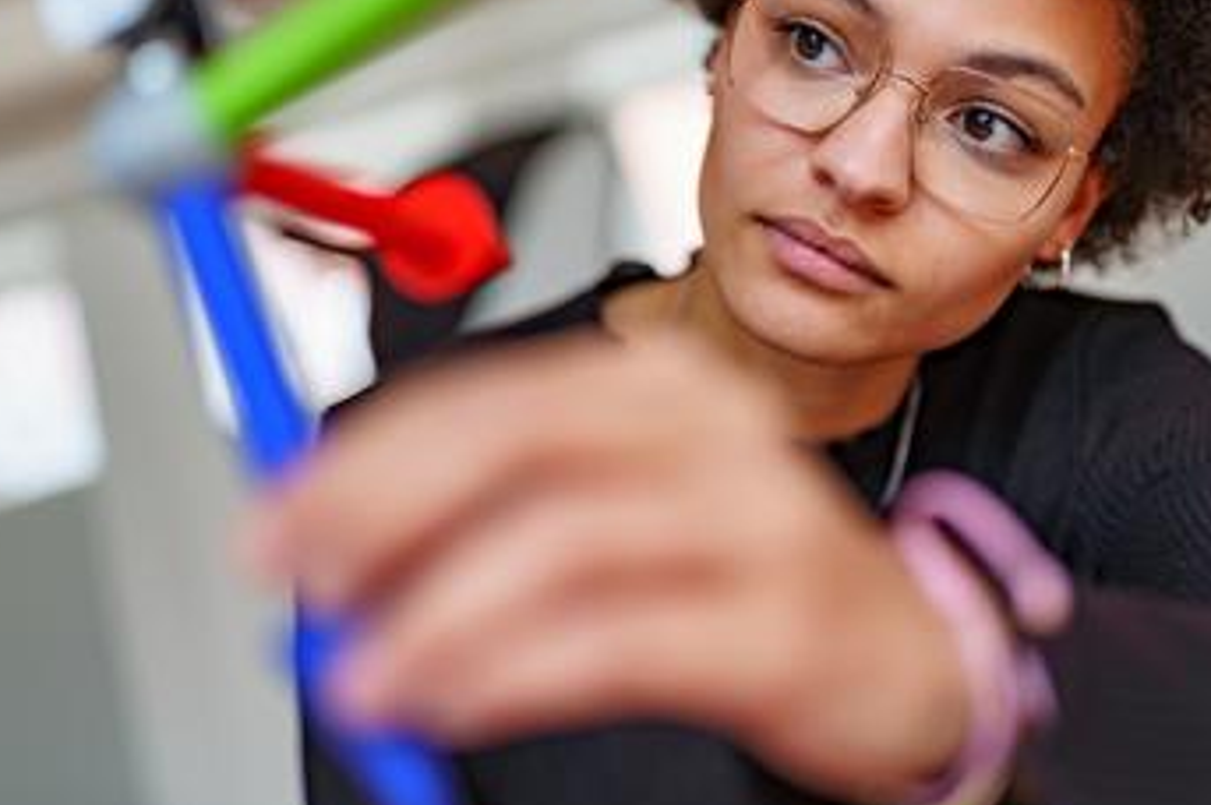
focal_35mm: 54
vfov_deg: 24.8
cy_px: 237
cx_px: 764
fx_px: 1815
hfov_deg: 36.7
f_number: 1.4
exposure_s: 1/100
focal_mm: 35
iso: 250
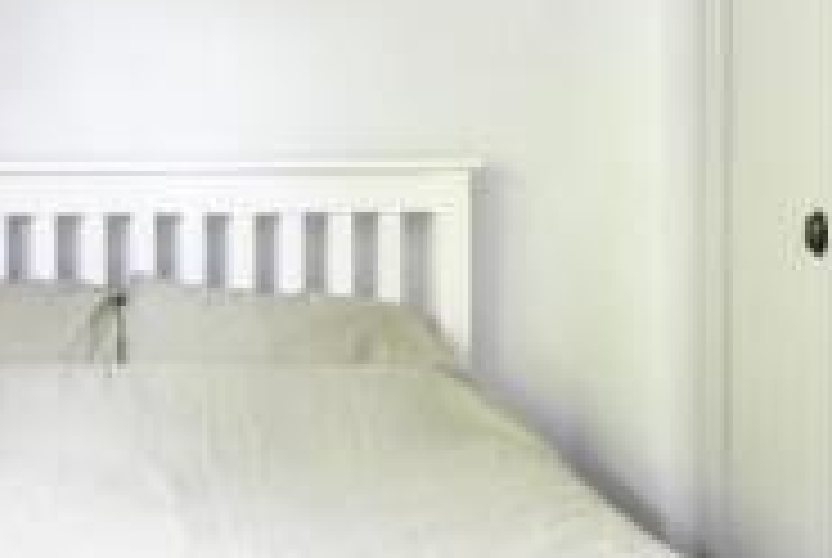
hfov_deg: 35.8
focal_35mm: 53
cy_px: 209
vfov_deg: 25.5
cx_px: 128
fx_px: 1227
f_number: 9
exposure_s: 1.6
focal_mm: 10
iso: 200
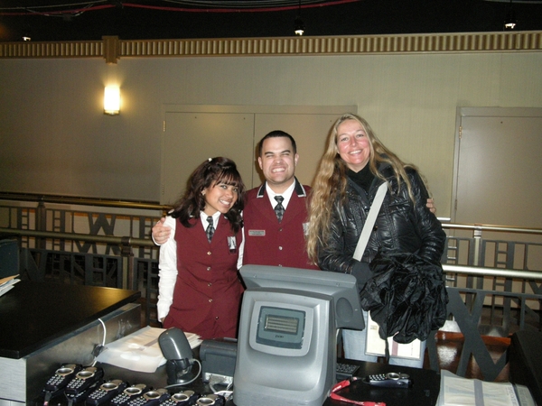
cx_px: 271
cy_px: 203
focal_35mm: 37
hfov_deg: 50.1
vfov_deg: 38.7
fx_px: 579
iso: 618
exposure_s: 1/60
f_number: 2.8
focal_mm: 7.9
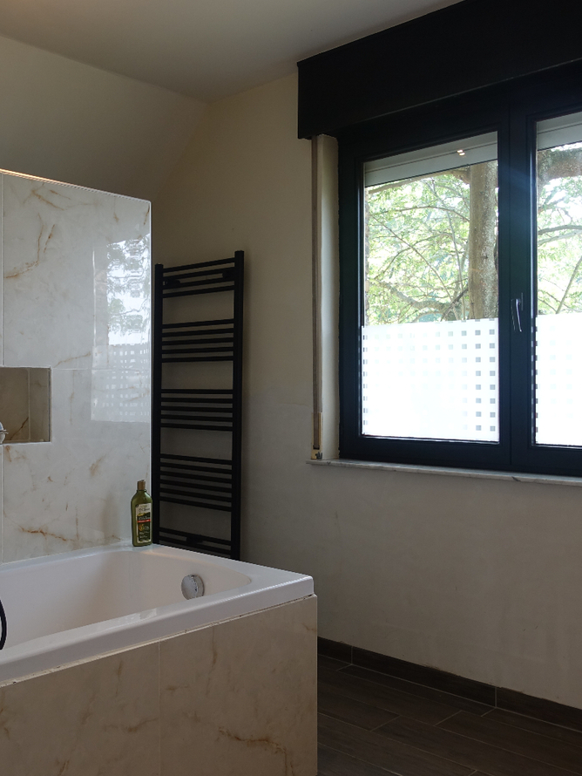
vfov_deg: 52.6
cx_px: 192
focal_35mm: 35
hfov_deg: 40.2
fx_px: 784
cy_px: 385
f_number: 2.8
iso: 125
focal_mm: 8.8
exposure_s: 1/50
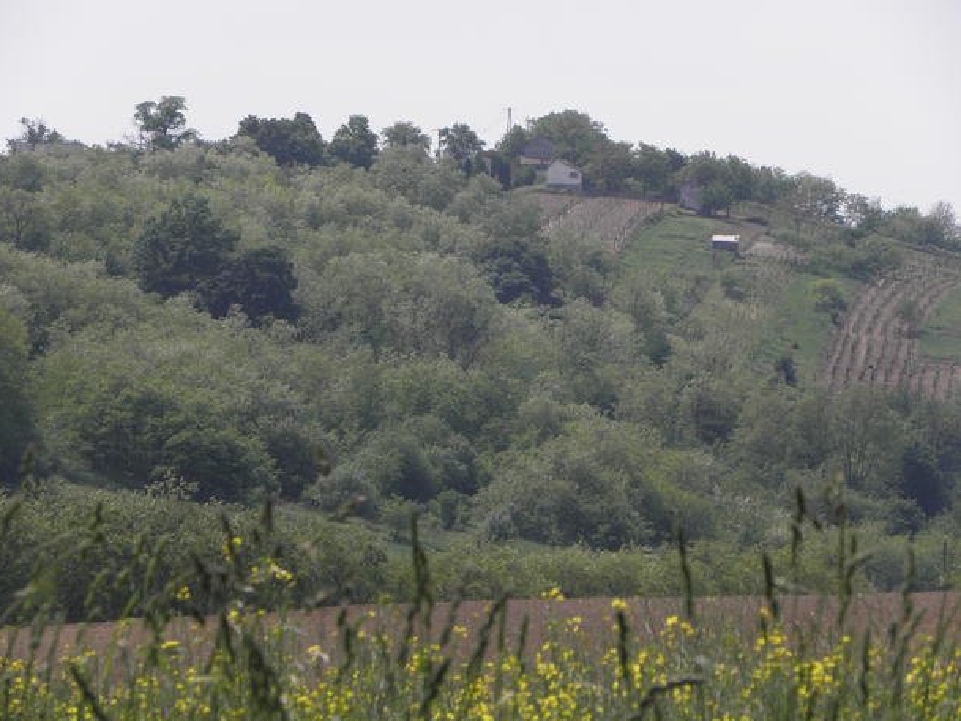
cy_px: 353
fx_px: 8136
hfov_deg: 6.8
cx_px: 475
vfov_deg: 5.1
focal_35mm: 293
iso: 64
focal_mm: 49.7
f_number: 5.6
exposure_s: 1/320
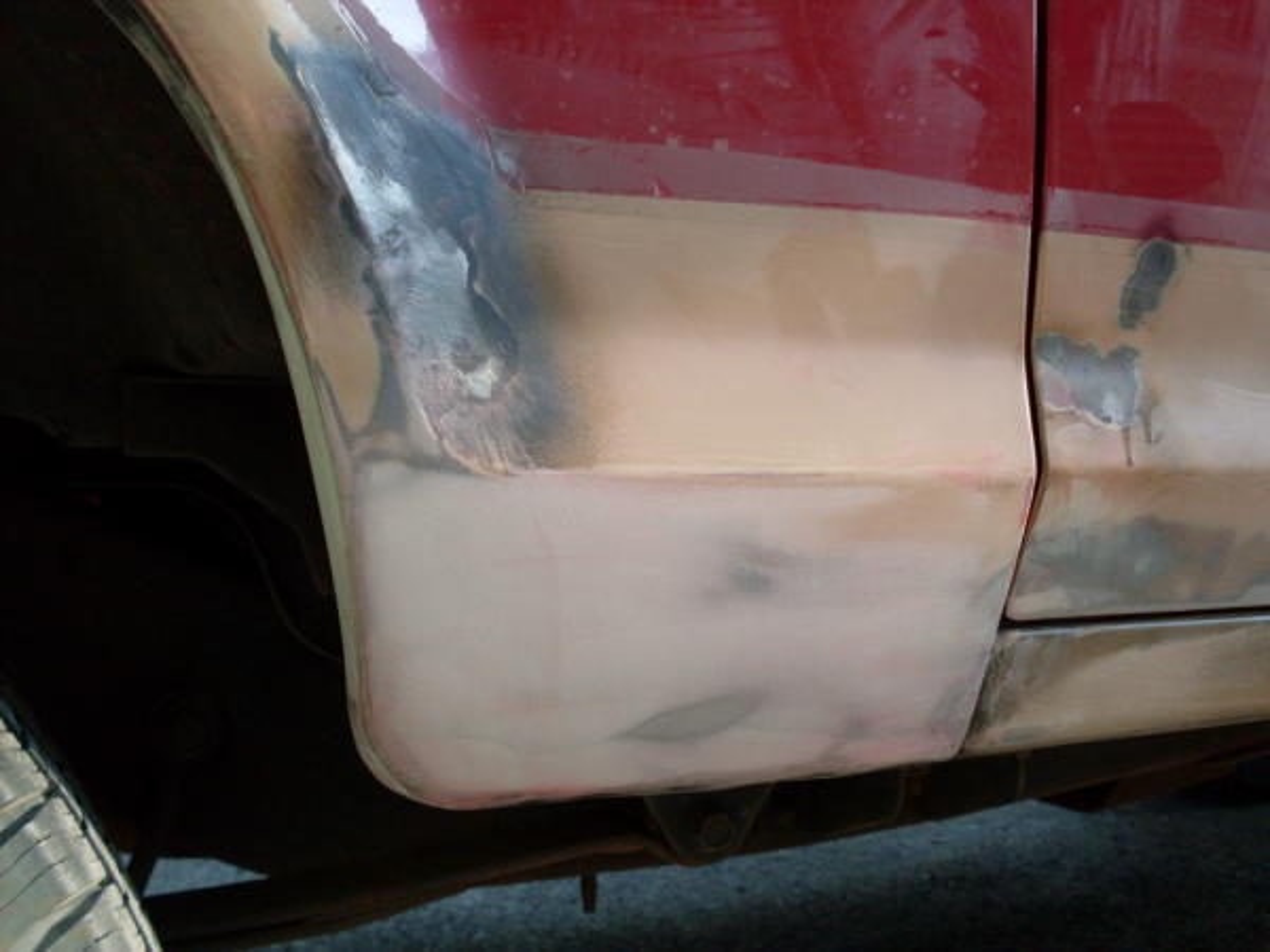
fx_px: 1394
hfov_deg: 49.0
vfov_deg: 37.7
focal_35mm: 38
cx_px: 635
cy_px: 476
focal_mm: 6.3
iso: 100
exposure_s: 1/90
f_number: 2.8
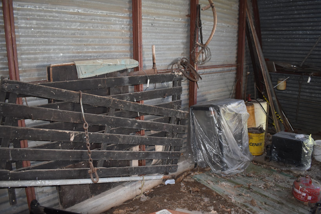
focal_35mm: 28
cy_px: 104
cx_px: 163
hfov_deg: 65.4
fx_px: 250
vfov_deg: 46.5
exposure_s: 1/125
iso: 800
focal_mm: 18
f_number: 3.5
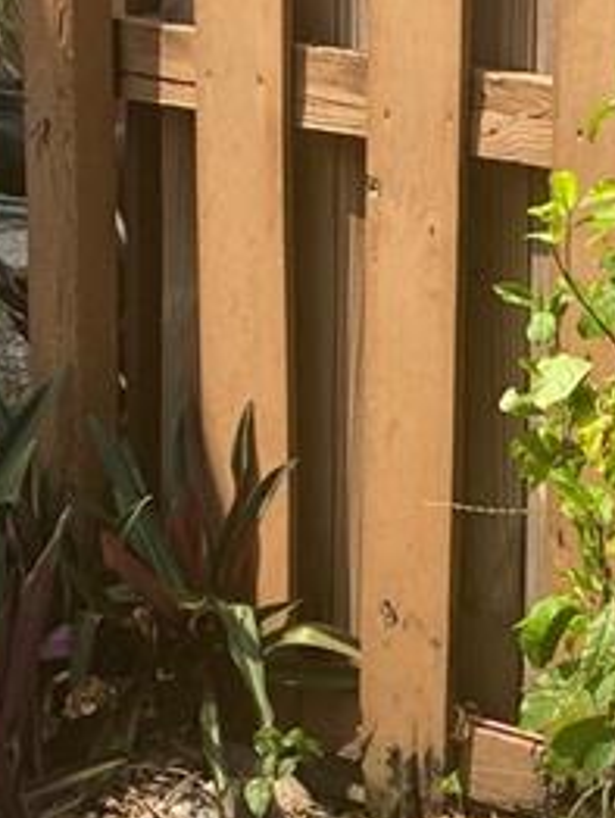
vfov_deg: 16.5
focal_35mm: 119
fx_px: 2814
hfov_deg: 12.4
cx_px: 459
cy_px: 543
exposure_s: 1/1701
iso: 32
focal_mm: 4.25
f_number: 1.8
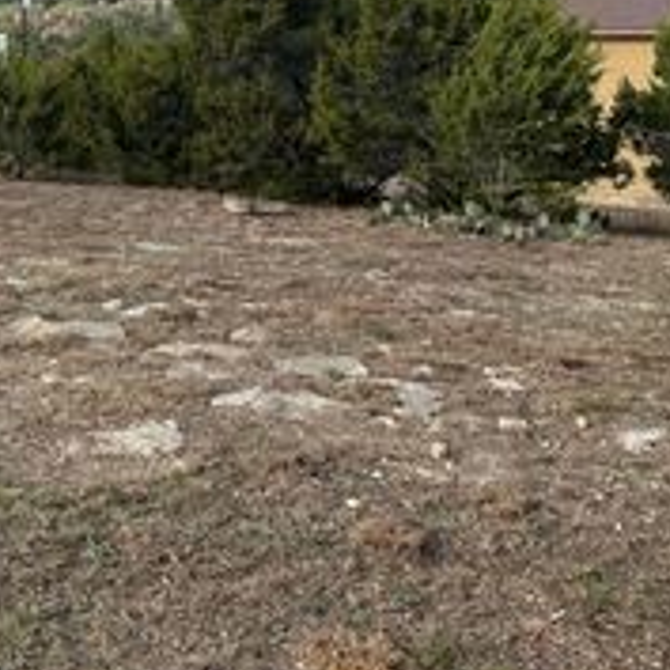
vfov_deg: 28.2
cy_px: 165
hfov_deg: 27.6
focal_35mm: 60
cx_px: 64
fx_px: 1314
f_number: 1.78
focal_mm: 6.76
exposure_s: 1/2907
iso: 80
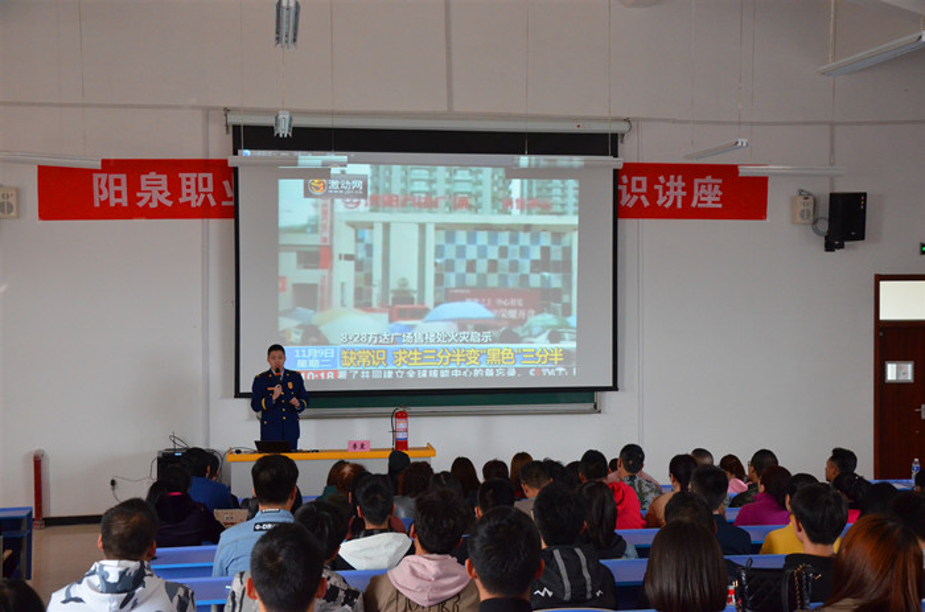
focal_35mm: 45
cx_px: 462
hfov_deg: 43.7
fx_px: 1153
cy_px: 306
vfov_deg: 29.7
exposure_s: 1/180
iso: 2200
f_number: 6.7
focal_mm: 30
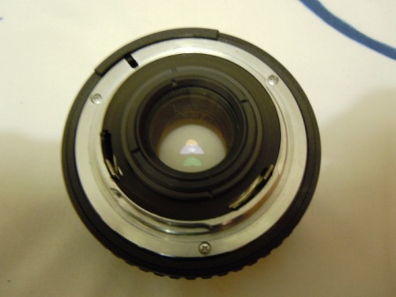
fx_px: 343
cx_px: 198
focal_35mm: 30
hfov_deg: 60.0
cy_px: 148
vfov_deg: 46.8
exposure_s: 1/4
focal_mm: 5.4
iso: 400
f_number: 3.5
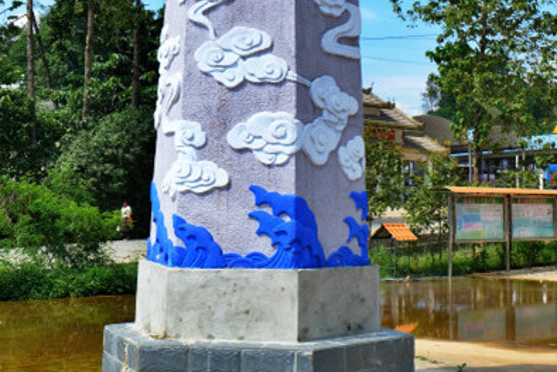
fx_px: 991
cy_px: -6
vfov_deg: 20.5
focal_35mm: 64
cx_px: 281
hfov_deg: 31.4
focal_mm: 28.2
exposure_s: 1/400
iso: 200
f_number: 8
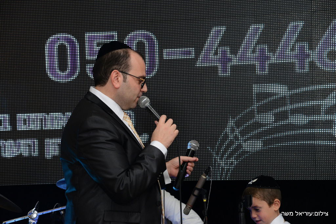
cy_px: 112
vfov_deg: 11.4
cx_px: 168
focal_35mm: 120
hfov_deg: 17.1
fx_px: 1120
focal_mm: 120
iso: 1600
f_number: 7.1
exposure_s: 1/100
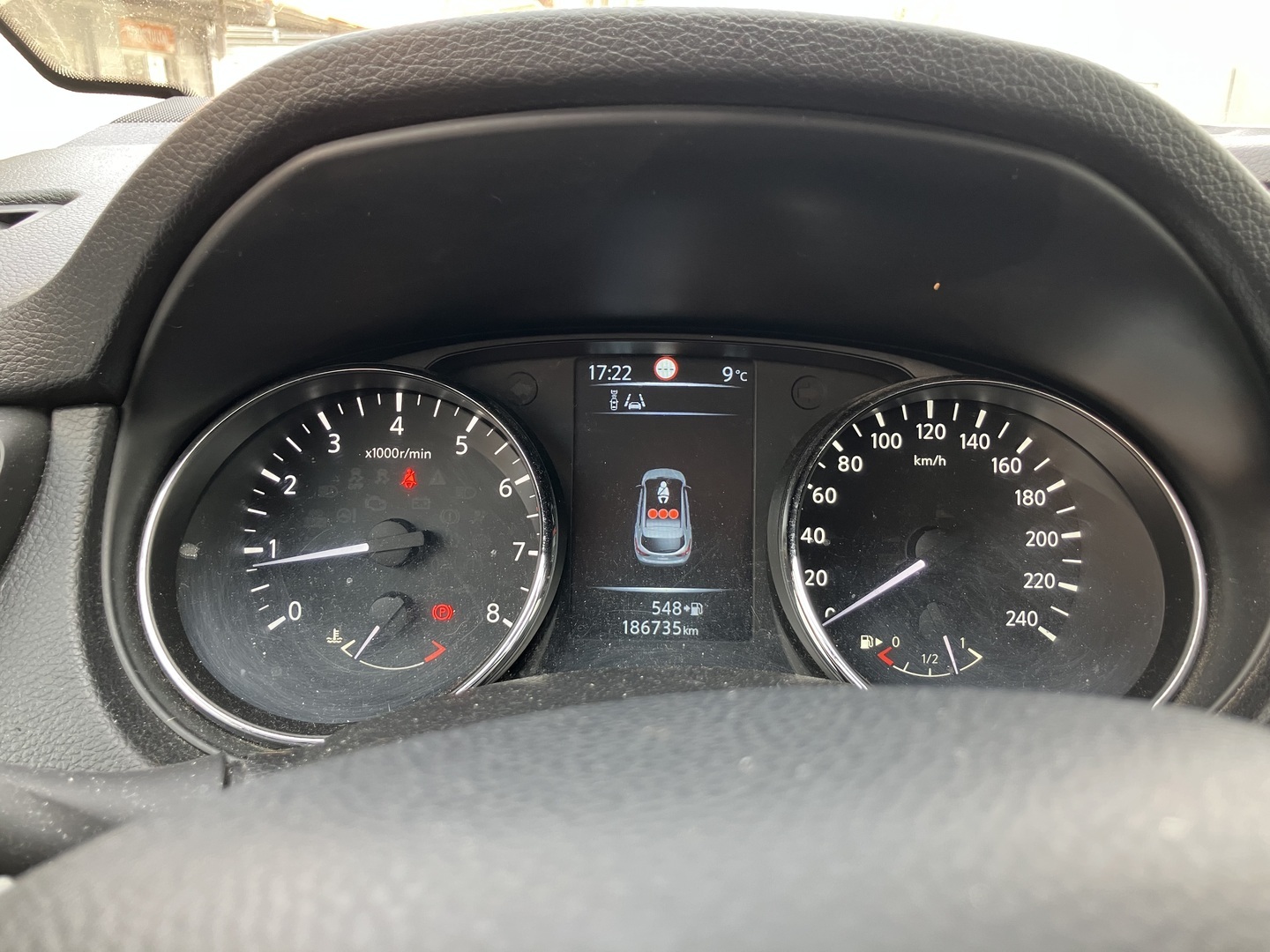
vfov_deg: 49.7
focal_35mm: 28
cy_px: 476
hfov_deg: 63.4
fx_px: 1027
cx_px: 635
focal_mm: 3.99
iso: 80
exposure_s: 1/56
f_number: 1.8
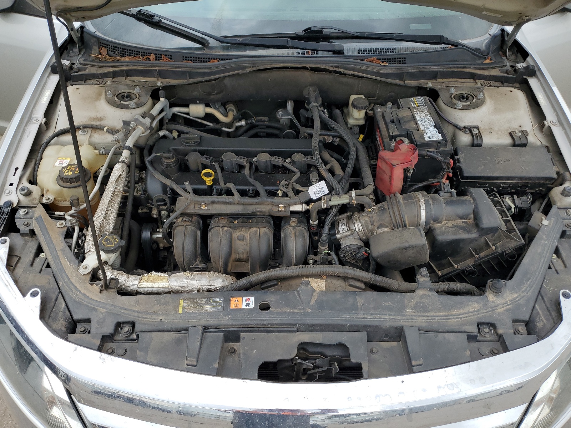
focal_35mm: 26
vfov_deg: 53.1
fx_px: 429
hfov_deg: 67.3
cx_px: 286
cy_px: 214
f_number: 1.5
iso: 50
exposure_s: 1/500
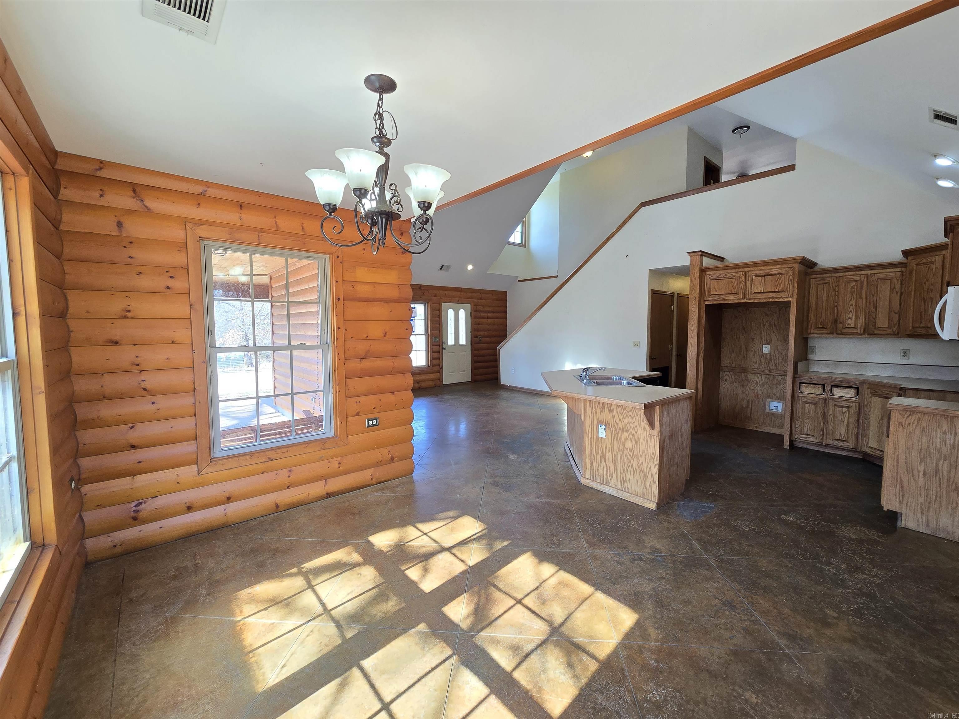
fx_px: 360
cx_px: 480
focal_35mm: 13
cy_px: 360
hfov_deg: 106.2
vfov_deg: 89.9
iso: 80
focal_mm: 2.2
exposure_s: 1/60
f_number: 2.2
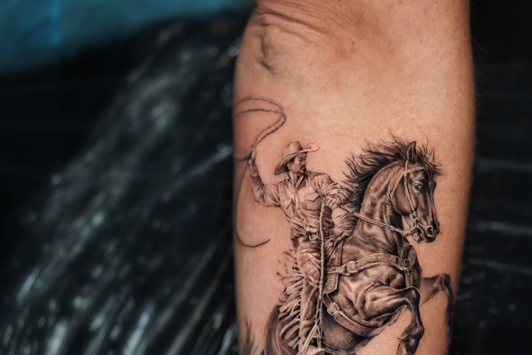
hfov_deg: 22.3
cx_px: 337
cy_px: 286
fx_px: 1345
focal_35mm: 91
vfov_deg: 14.9
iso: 1250
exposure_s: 1/60
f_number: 1.8
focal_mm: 55
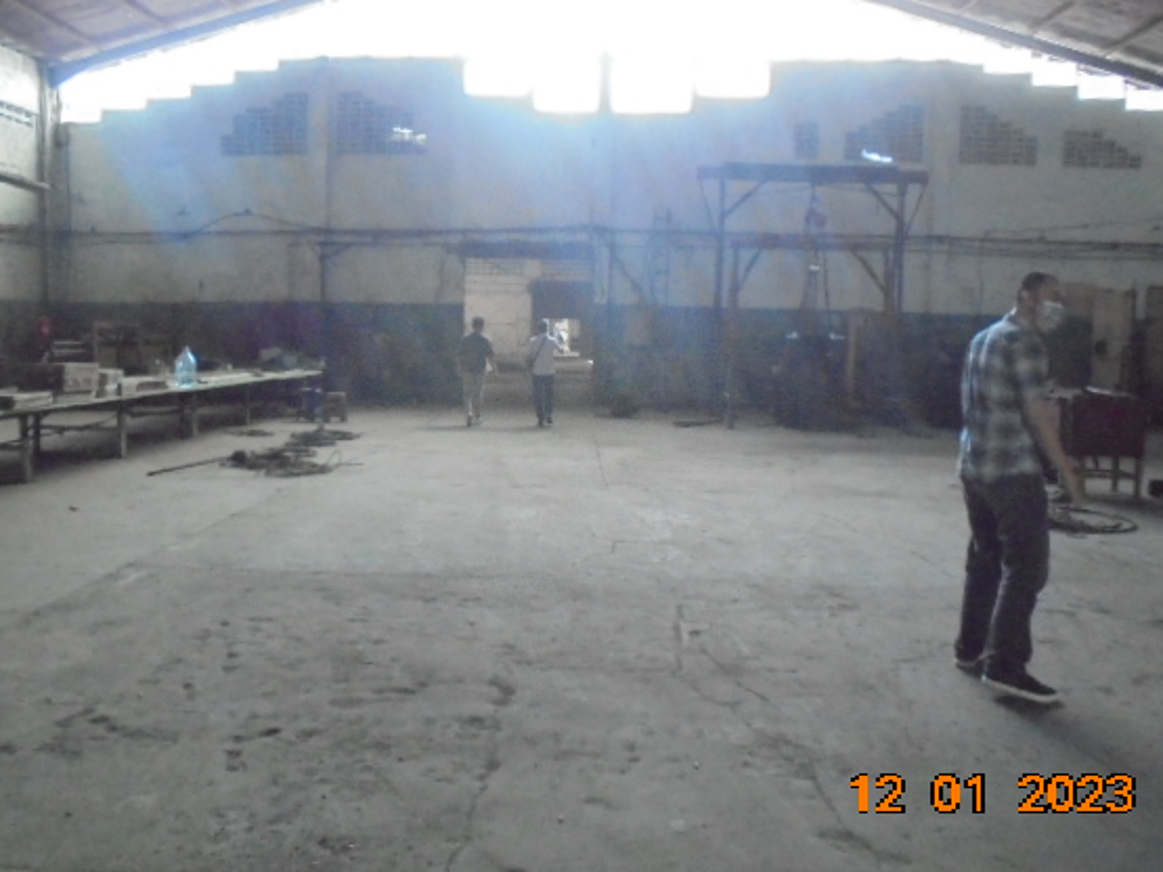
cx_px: 545
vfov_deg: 46.7
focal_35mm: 30
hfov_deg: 59.9
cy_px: 402
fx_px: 1008
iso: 1000
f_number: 3.5
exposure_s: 1/60
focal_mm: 4.6
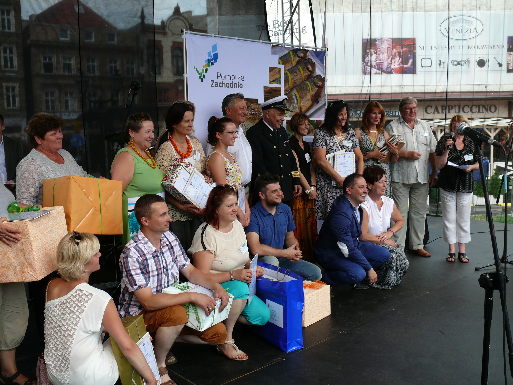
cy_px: 192
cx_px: 256
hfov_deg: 52.6
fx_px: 519
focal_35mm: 35
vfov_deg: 40.7
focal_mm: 7.4
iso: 100
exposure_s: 1/125
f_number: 4
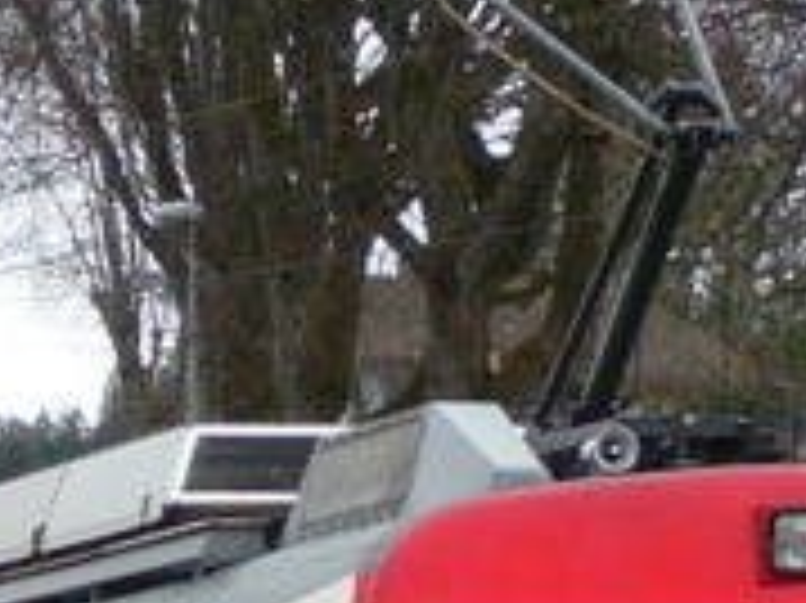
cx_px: -108
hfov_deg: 7.0
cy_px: 747
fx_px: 6515
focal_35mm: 280
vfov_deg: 5.3
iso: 100
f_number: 4.2
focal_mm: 8.5
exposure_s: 1/500
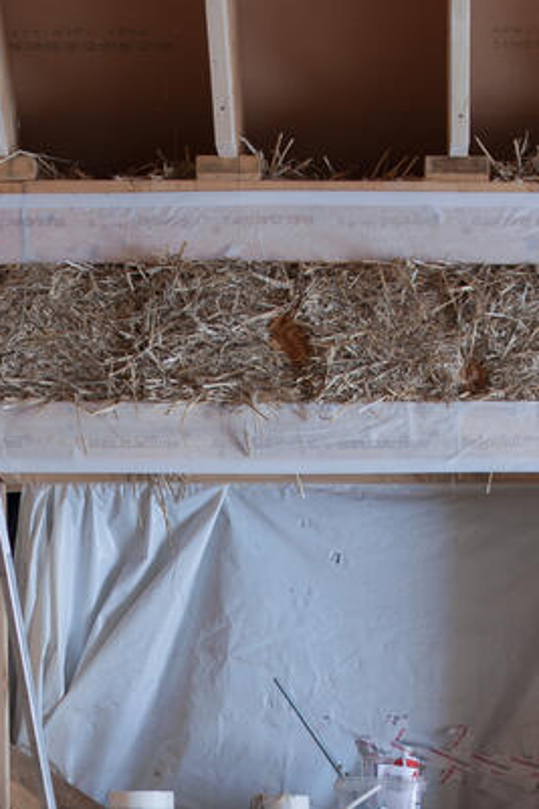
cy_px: 968
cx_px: 216
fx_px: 2697
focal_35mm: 120
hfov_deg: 11.4
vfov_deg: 16.4
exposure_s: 1/25
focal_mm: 50
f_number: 2.5
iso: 200
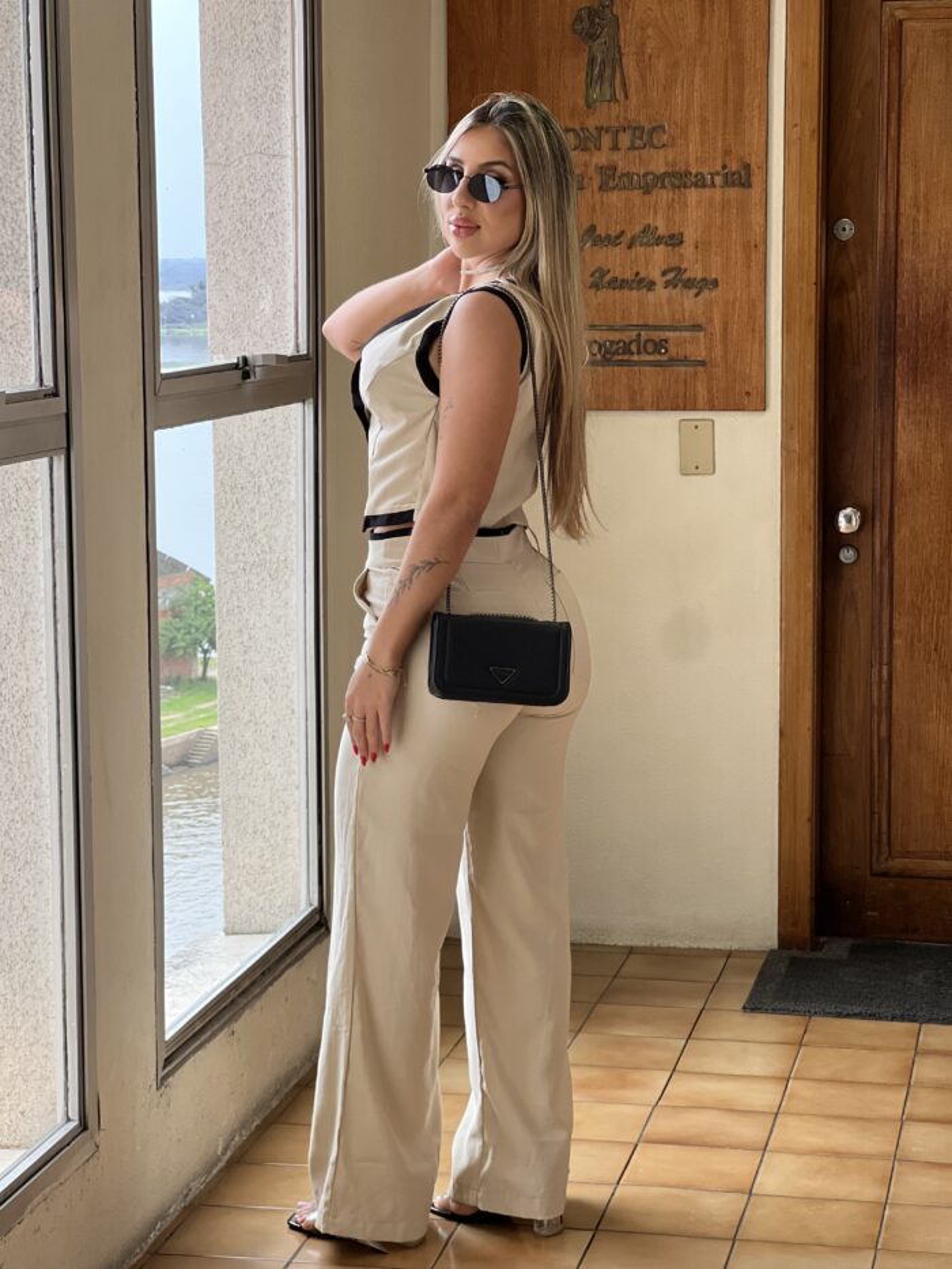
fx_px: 2823
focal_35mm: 77
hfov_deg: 19.1
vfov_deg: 25.3
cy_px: 634
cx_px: 476
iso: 125
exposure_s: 1/121
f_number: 2.8
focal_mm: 9
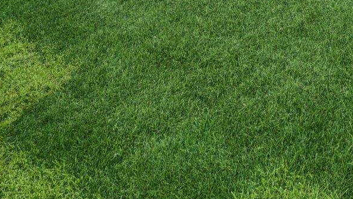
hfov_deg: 26.6
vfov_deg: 16.4
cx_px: 533
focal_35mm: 56
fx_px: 522
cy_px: -200
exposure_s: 1/180
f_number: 6.7
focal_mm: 15.5
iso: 100
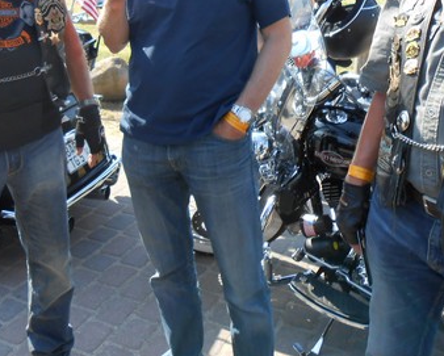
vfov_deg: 30.4
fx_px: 631
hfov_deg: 37.8
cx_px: 113
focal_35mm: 48
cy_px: 50
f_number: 3.5
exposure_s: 1/200
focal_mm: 4.6
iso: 80
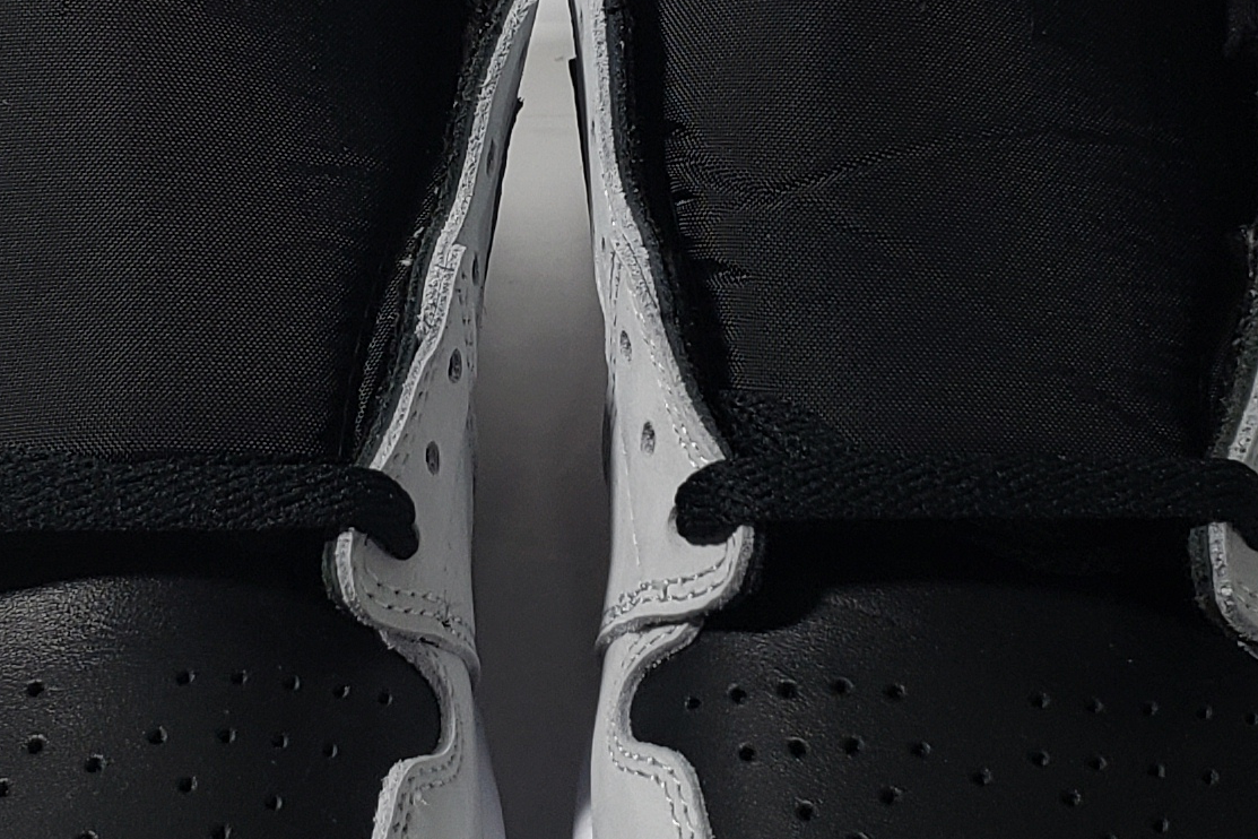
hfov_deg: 20.8
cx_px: 460
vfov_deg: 13.9
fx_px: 3424
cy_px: 259
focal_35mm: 98
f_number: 1.5
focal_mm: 4.3
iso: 50
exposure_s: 1/431
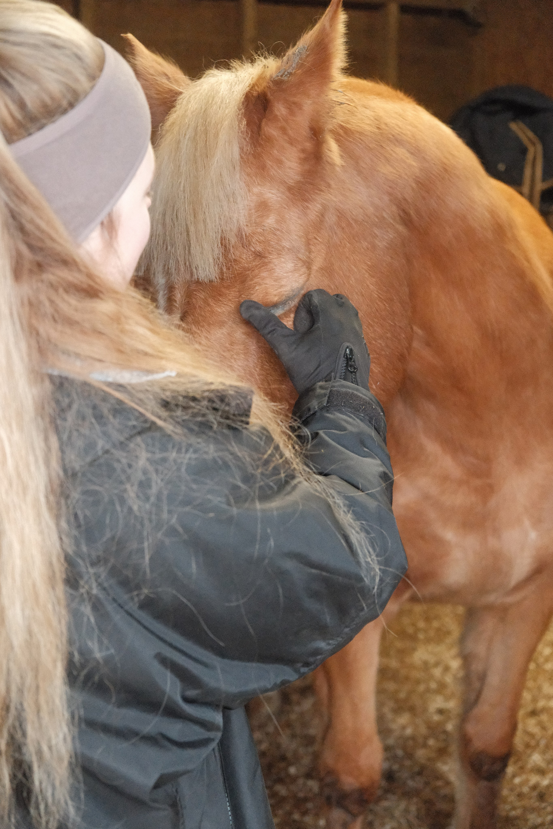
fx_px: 1060
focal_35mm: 46
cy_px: 414
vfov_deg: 42.7
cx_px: 276
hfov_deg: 29.2
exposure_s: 1/450
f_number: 2.8
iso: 12800
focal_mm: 30.9
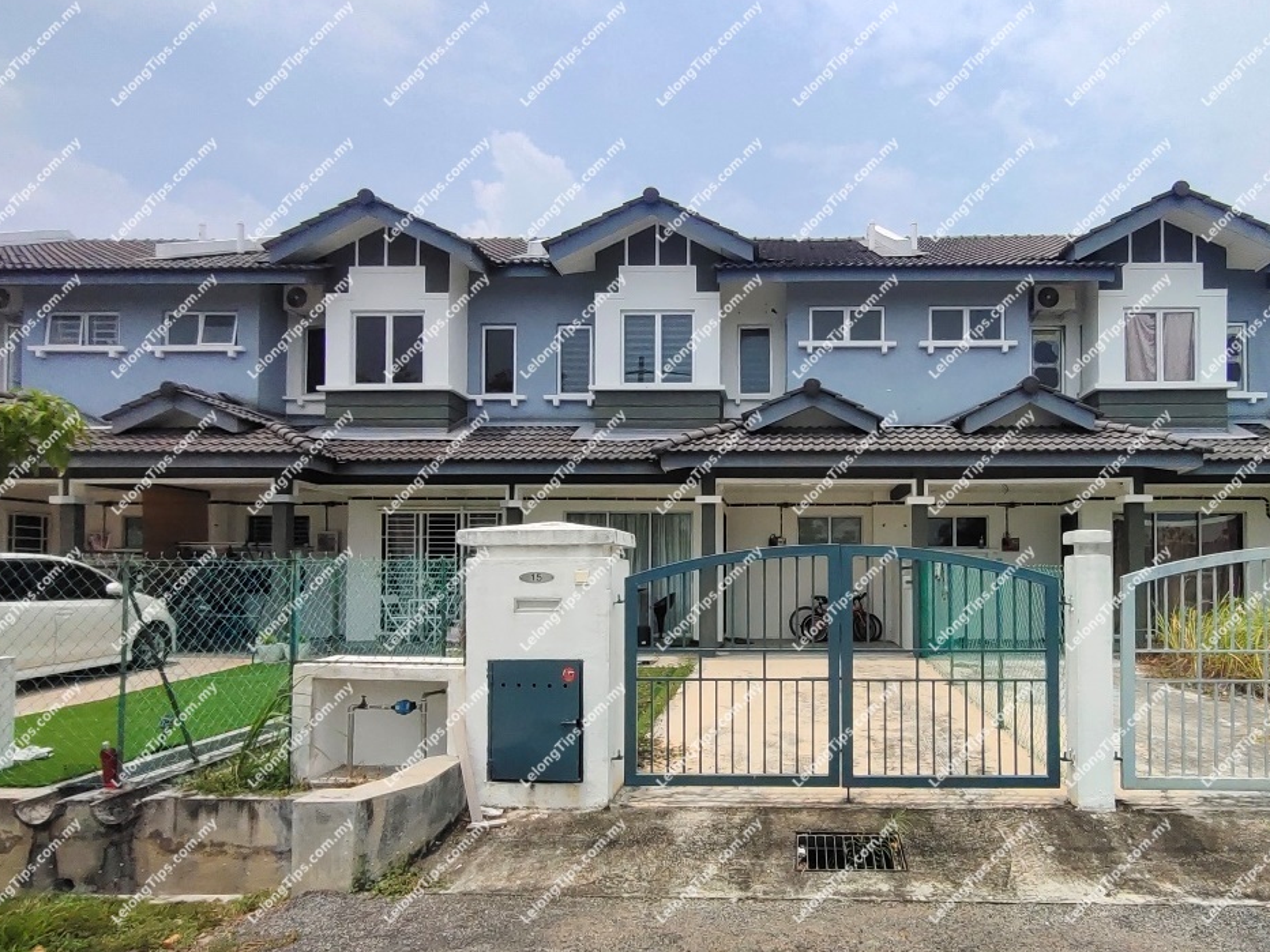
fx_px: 624
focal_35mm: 17
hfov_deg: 91.0
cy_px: 491
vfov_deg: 74.7
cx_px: 634
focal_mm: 1.66
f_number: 2.2
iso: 50
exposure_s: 1/2413
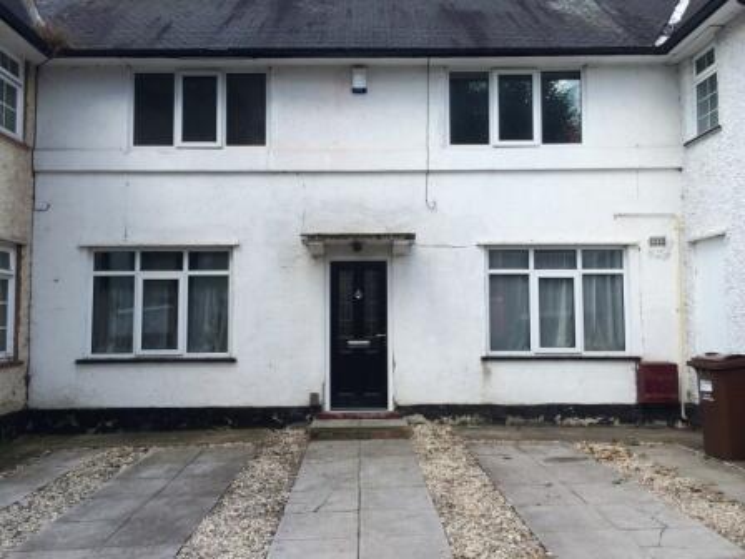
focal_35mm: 30
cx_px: 372
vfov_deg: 46.8
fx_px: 646
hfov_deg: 60.0
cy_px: 280
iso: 32
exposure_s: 1/695
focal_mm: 4.12
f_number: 2.2
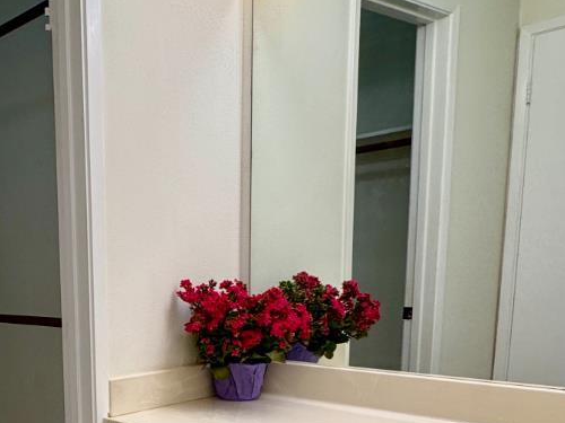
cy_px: 377
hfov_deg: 40.0
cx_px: 15
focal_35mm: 42
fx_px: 686
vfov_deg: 32.7
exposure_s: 1/120
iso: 160
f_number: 2.2
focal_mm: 2.22
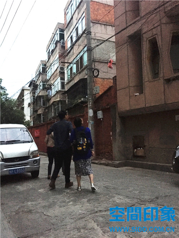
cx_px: 90
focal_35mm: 29
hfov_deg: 48.3
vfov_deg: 61.6
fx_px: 200
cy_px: 119
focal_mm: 4.15
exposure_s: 1/17
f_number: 2.2
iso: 500
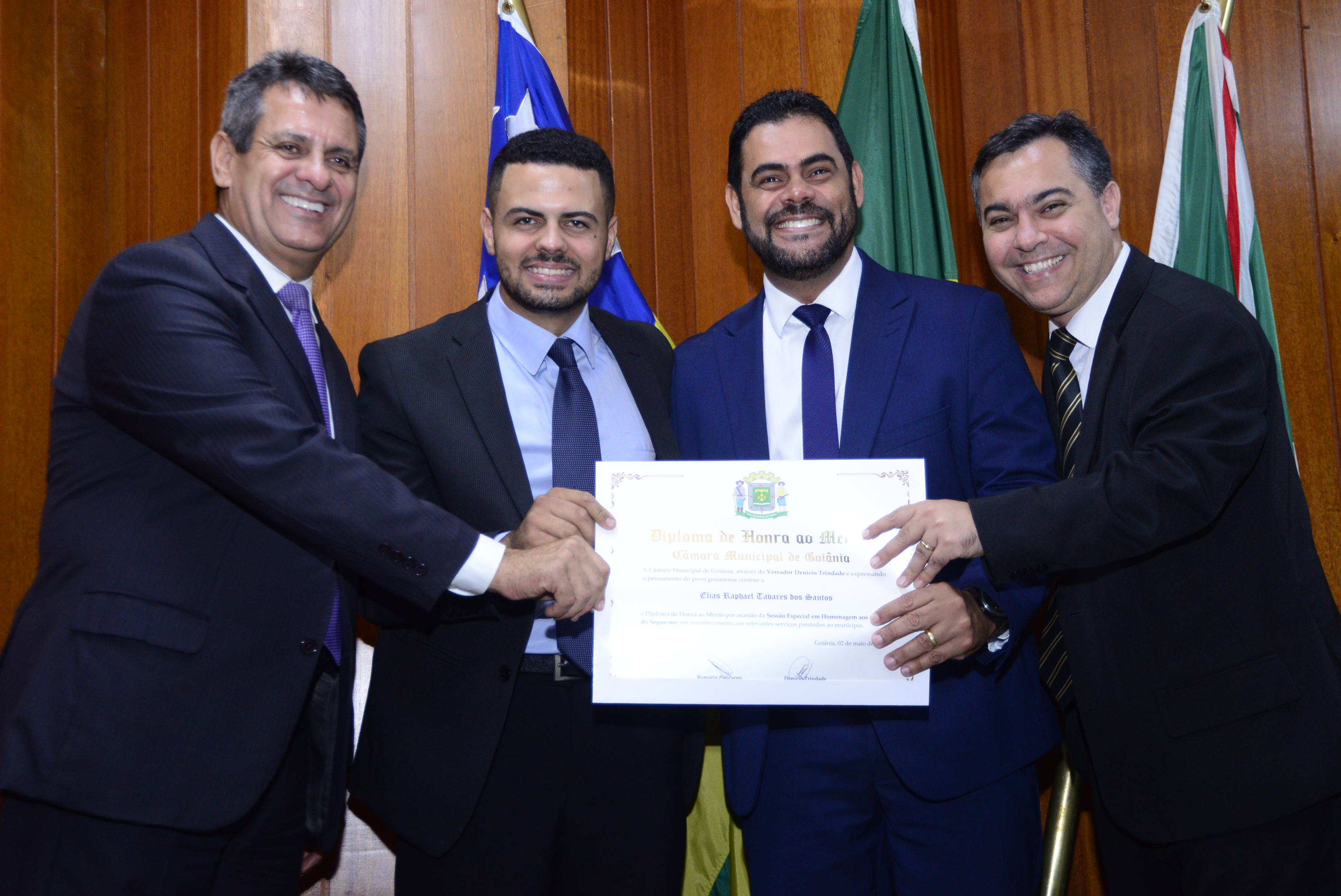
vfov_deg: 27.0
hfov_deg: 39.6
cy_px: 448
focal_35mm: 50
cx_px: 670
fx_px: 1863
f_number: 4.8
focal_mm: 50
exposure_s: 1/125
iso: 2500
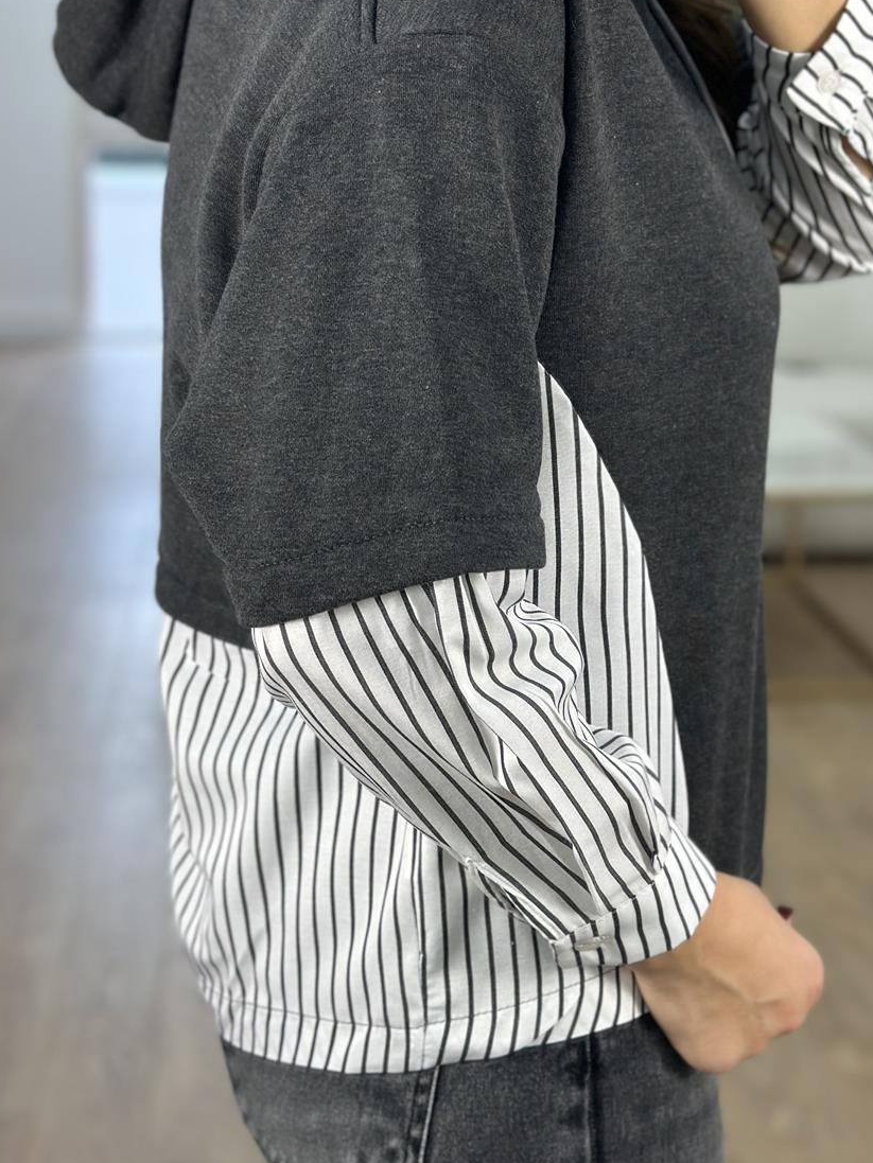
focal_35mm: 70
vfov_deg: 27.7
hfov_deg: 21.0
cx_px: 510
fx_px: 2353
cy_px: 478
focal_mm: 6.86
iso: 64
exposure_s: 1/100
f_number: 1.78
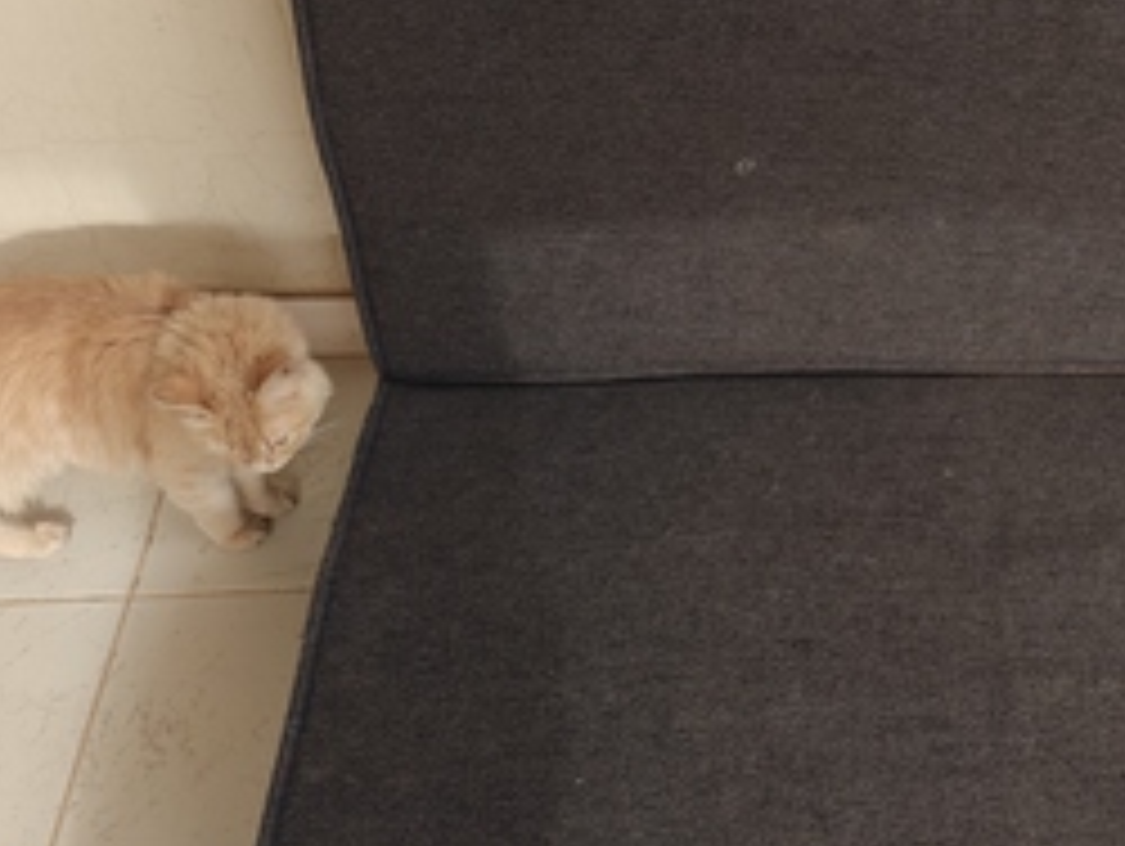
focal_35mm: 42
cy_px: 380
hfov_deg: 42.3
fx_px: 1366
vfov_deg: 34.4
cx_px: 938
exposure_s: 1/135
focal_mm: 6.06
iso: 50
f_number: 1.6
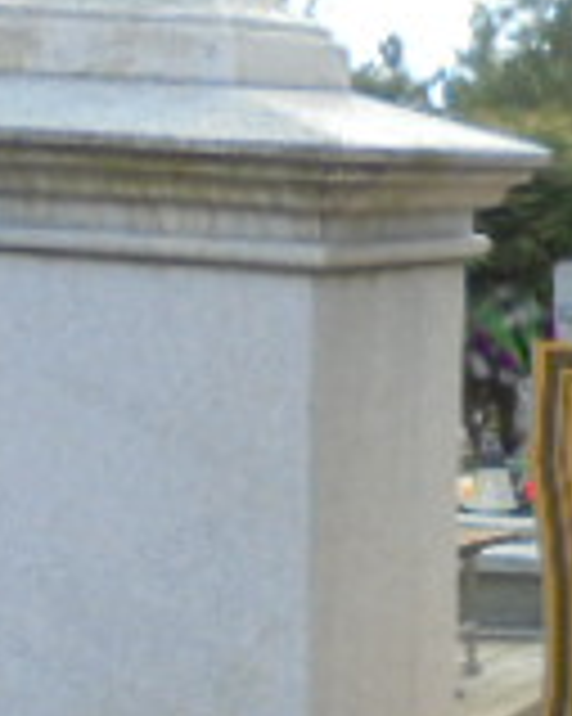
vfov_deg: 18.7
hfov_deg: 13.5
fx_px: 2161
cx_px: 1040
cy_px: 554
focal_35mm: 102
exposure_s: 1/160
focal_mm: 4.6
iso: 100
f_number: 3.5
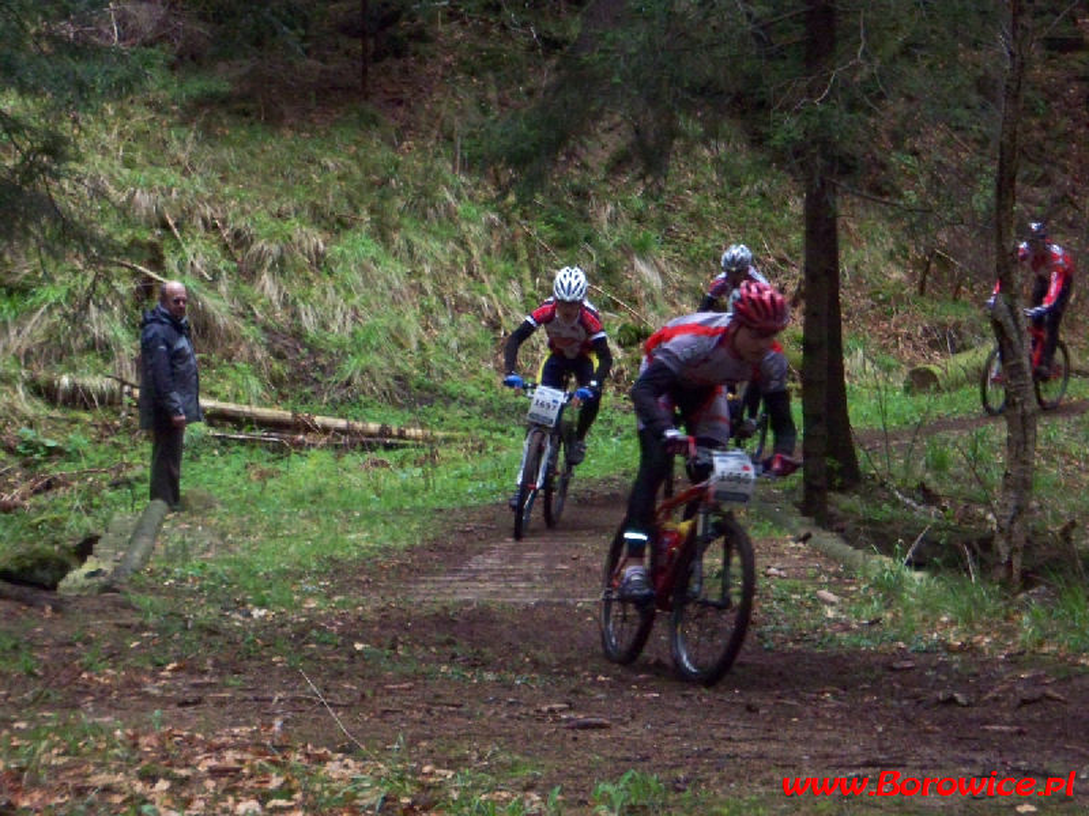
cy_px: 408
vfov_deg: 12.7
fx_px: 3681
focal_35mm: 117
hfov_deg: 16.8
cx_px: 544
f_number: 4.4
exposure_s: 1/125
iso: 400
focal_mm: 19.2
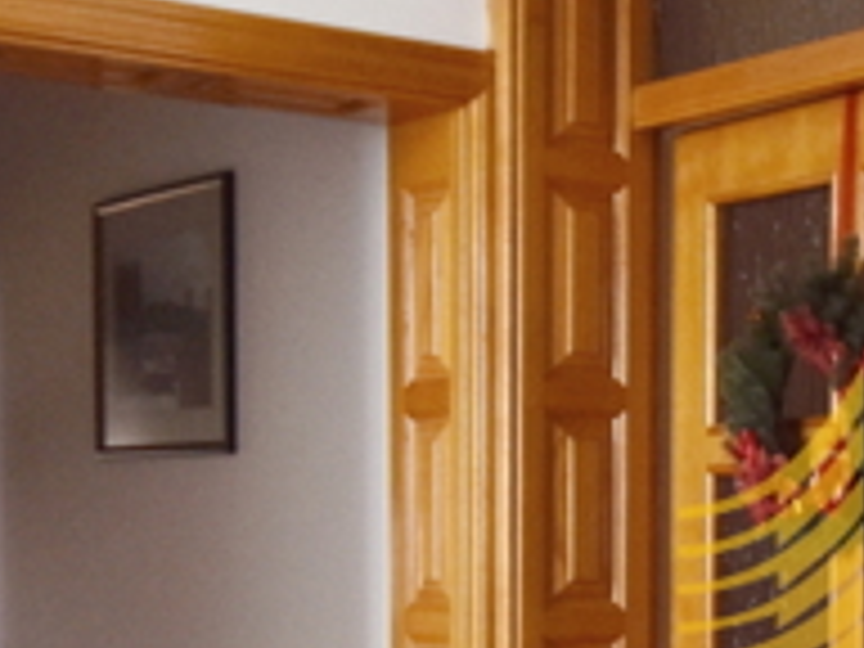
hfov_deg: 21.0
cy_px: 666
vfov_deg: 16.1
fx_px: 2246
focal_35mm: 90
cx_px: 873
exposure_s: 1/15
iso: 250
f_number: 4.5
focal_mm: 10
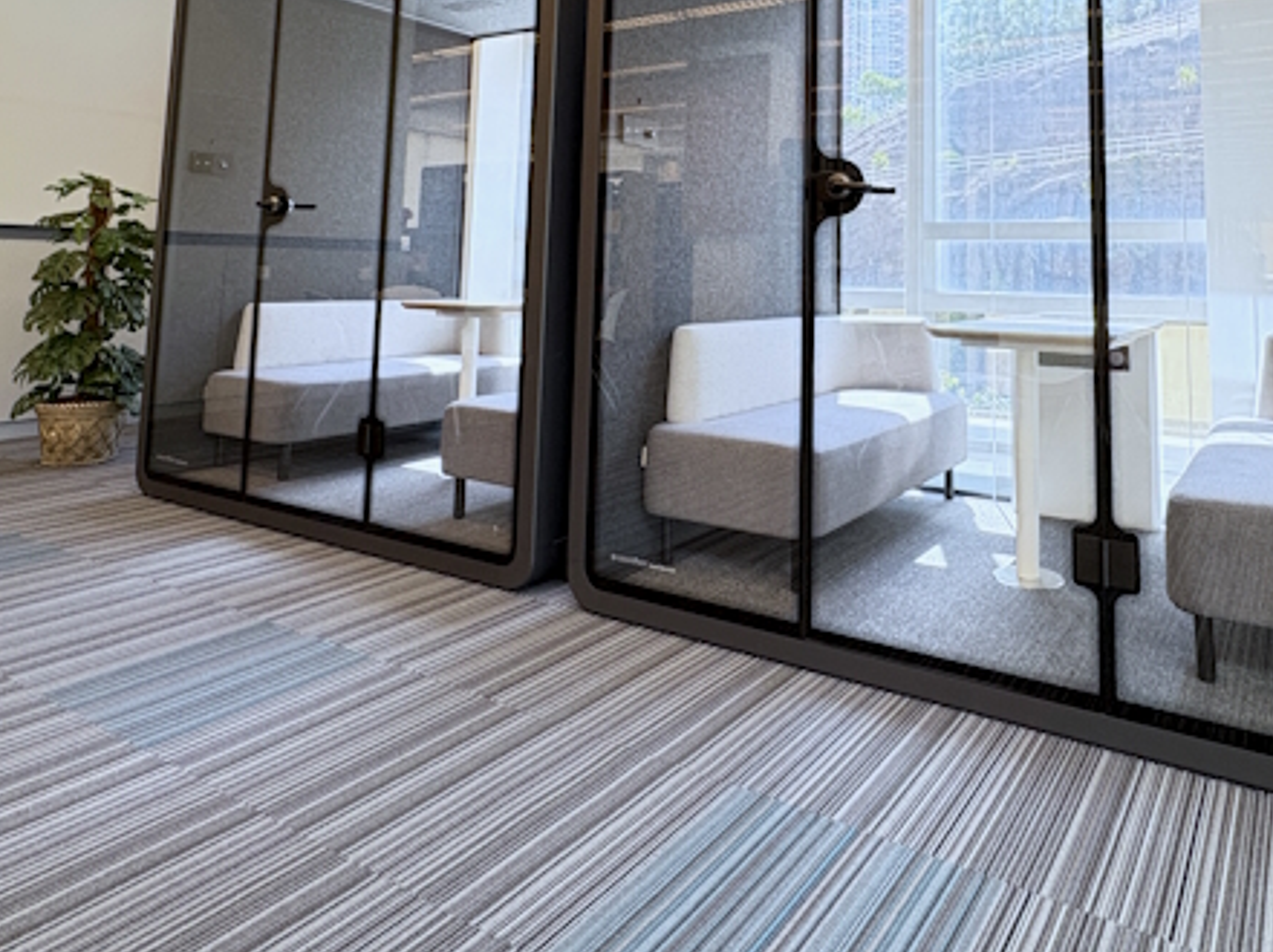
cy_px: 162
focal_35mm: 25
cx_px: 804
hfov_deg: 68.2
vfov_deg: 50.7
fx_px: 919
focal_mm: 2.22
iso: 250
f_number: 2.2
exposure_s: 1/50
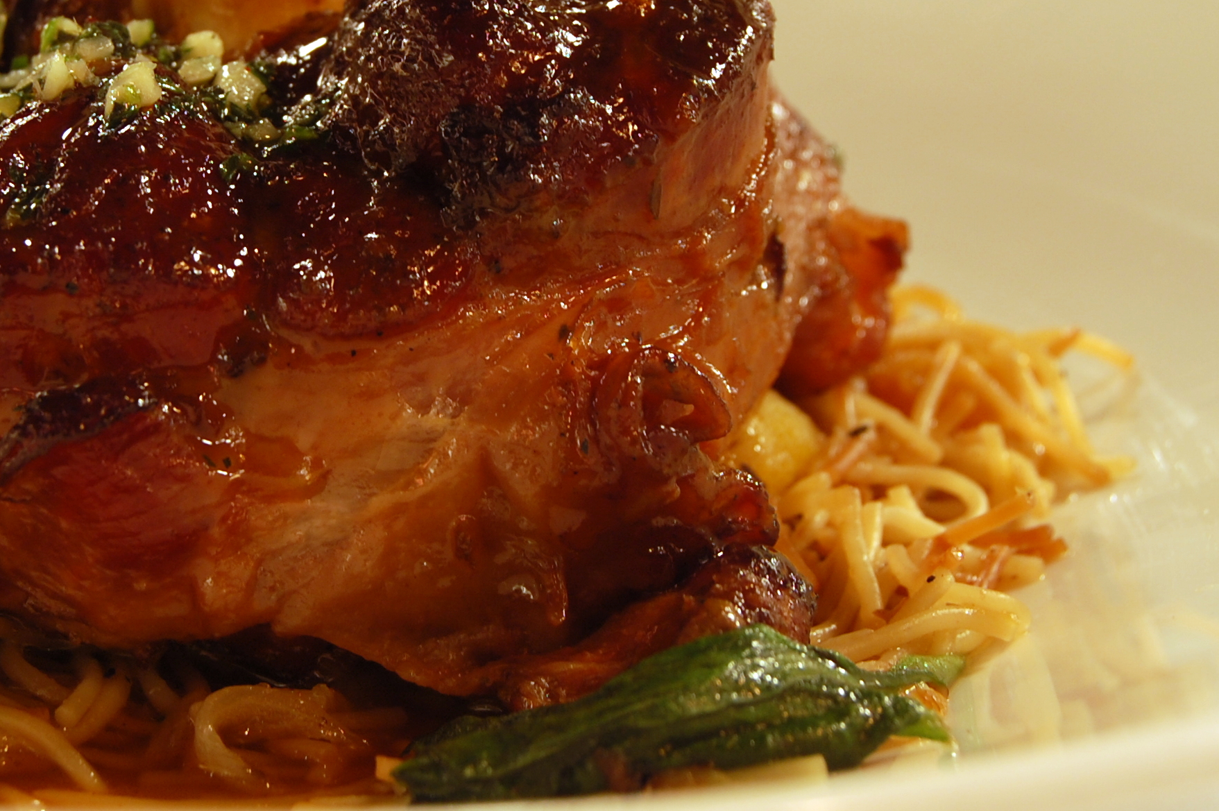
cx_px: 346
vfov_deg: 15.1
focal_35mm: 90
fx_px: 3041
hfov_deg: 22.5
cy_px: 201
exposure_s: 10
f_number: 7.1
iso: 200
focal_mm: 35
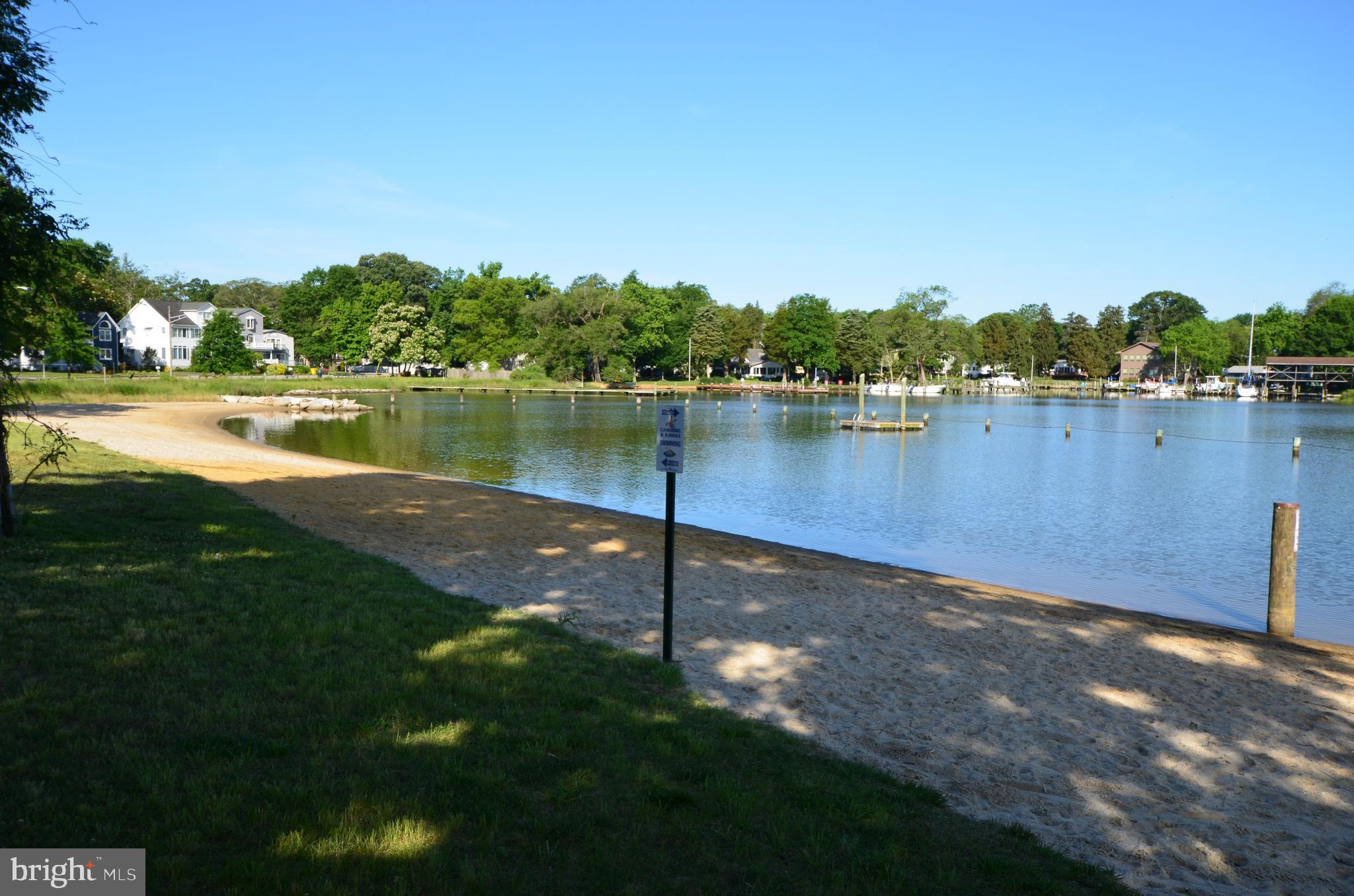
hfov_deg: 62.0
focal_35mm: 30
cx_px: 677
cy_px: 448
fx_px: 1126
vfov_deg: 43.4
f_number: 10
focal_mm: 20
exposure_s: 1/250
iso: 250
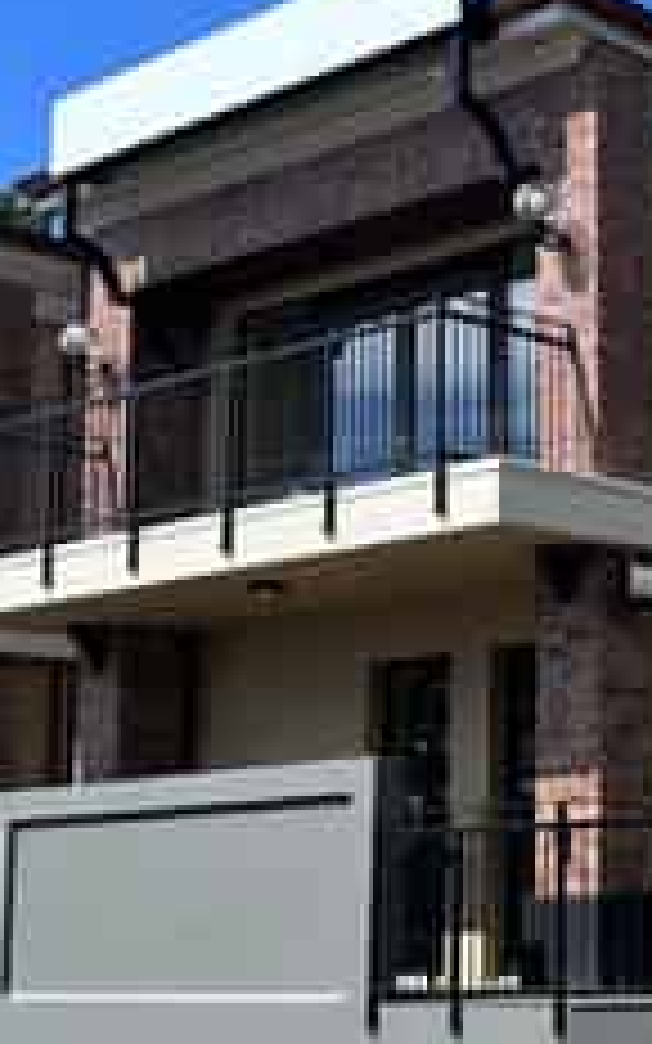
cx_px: 899
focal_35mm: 72
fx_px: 2047
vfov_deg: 28.6
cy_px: 574
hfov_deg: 16.8
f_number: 1.78
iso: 80
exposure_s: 1/3247
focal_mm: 6.86
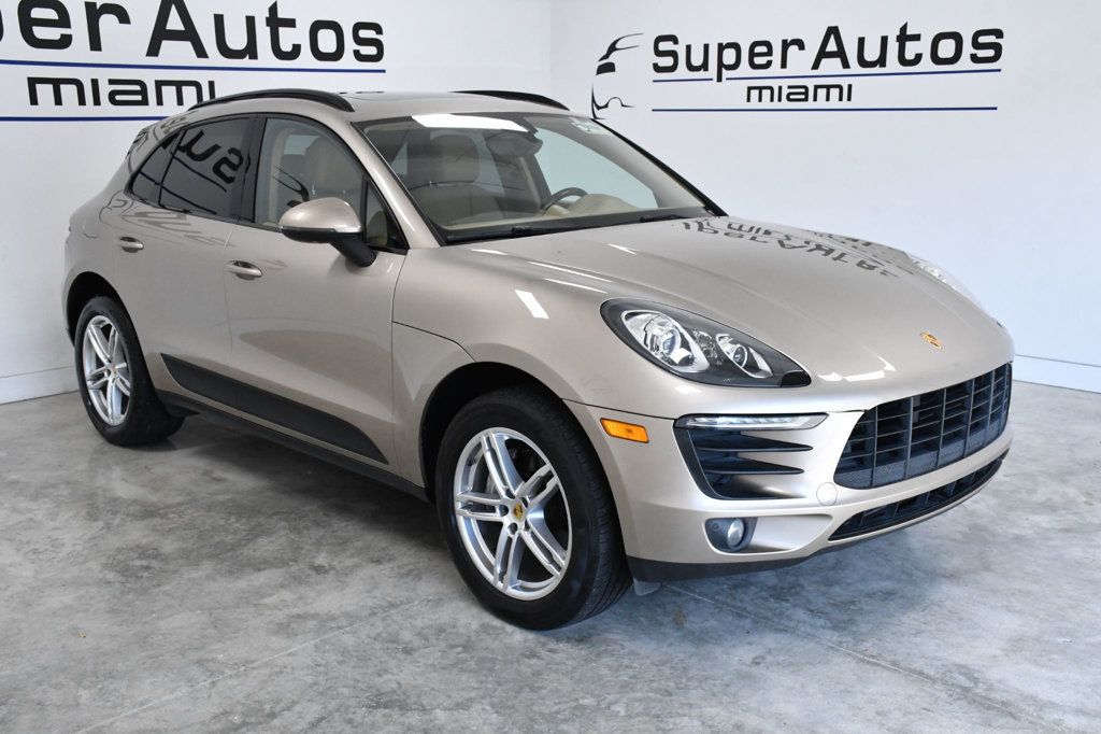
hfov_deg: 53.1
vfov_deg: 36.8
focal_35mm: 36
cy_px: 367
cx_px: 550
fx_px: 1101
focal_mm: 24
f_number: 10
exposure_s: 1/400
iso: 2500
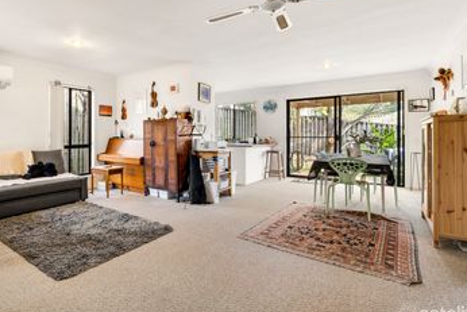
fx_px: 247
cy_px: 130
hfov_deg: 85.8
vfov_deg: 64.2
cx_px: 186
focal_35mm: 19
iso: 200
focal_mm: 14
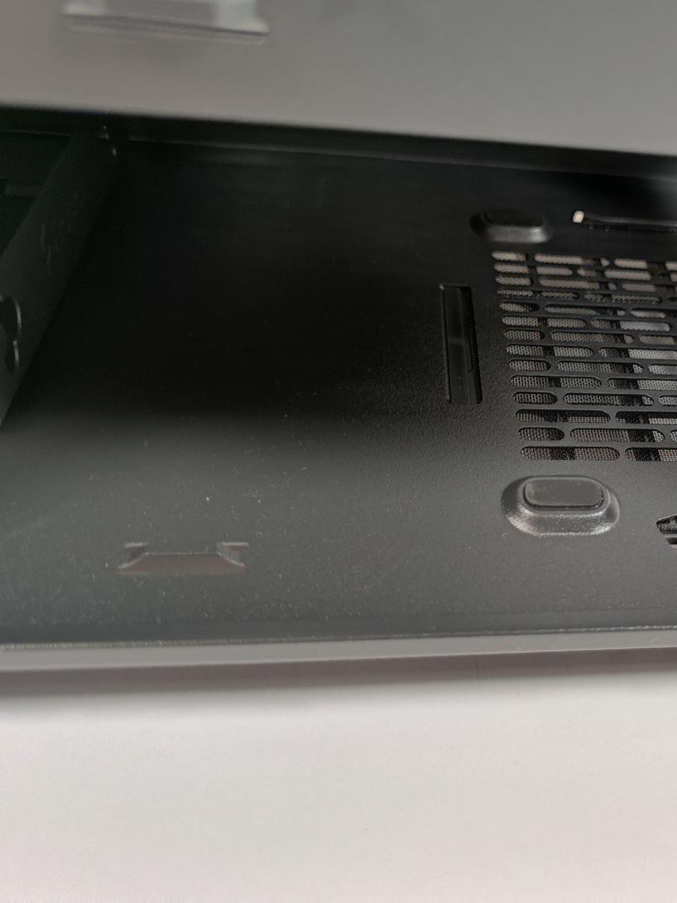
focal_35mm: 33
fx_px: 861
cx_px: 595
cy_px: 439
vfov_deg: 55.4
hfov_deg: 40.1
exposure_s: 1/17
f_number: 1.85
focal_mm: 6.78
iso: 414
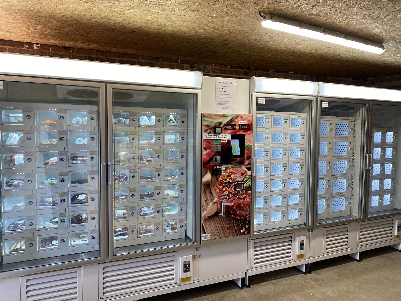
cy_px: 150
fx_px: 301
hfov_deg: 67.3
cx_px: 200
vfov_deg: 53.1
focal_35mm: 26
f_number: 1.8
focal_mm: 4.25
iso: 64
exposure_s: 1/100
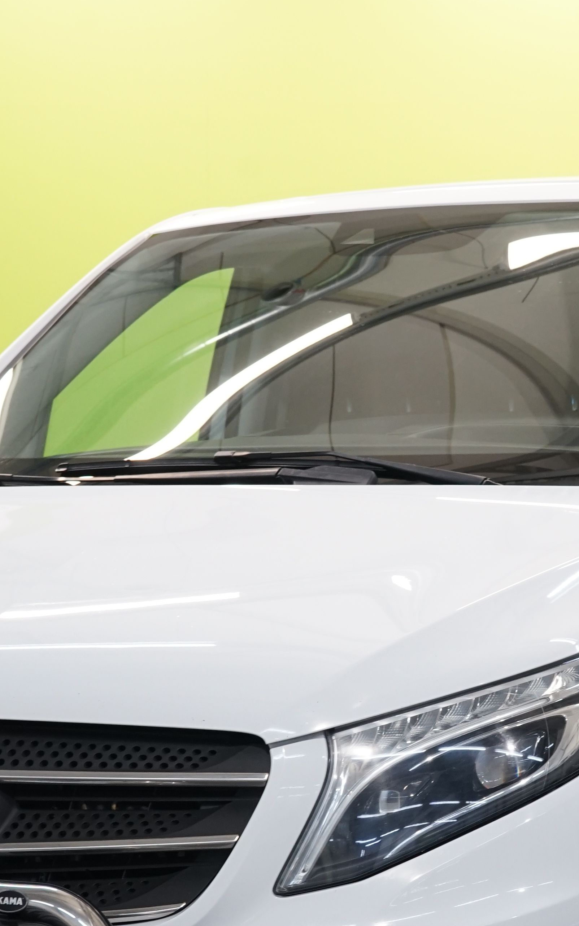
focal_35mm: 112
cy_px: 680
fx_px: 2827
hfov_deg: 11.7
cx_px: 459
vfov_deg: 18.5
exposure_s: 1/25
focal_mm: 47
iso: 800
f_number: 8
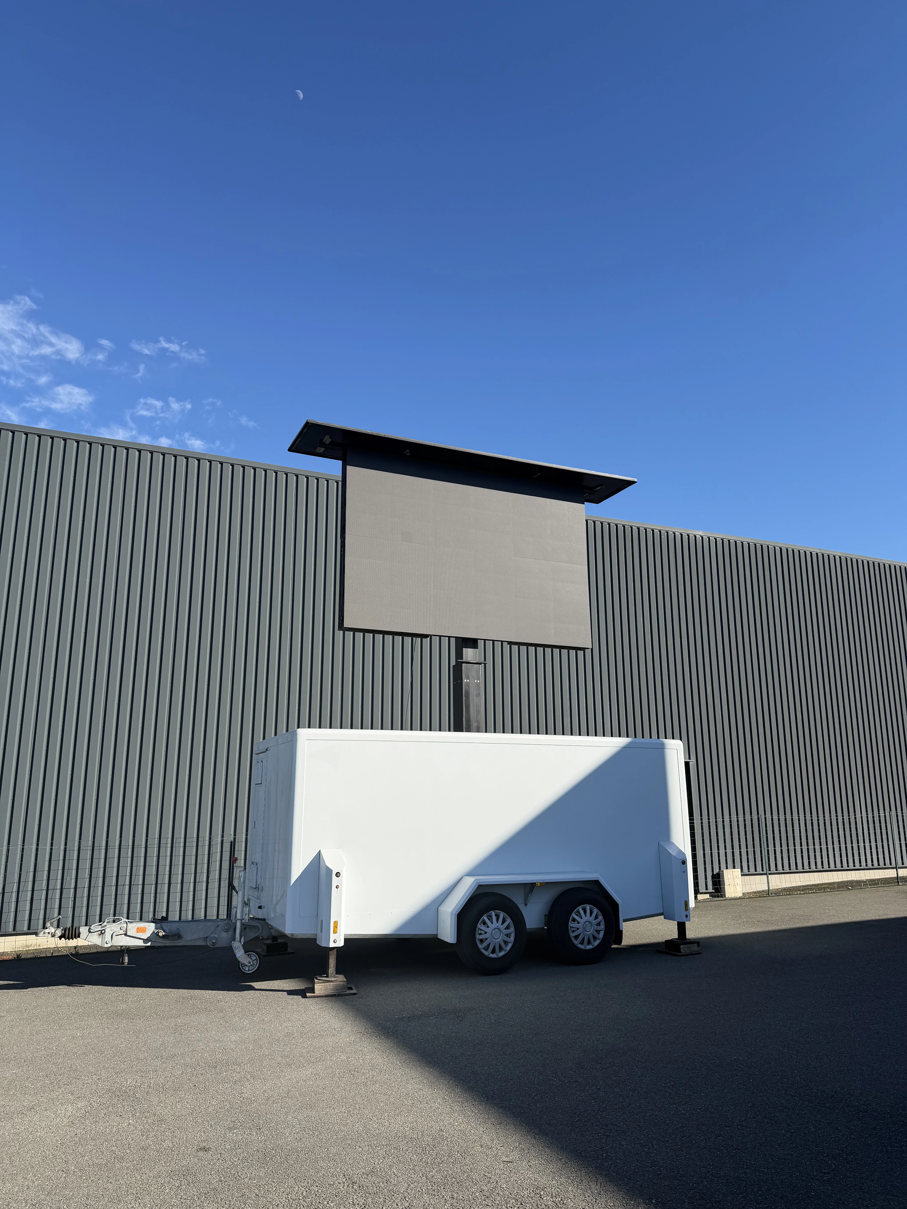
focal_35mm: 24
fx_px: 838
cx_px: 454
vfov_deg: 71.6
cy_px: 604
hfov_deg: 56.8
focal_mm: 6.76
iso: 80
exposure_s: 1/3279
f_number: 1.78
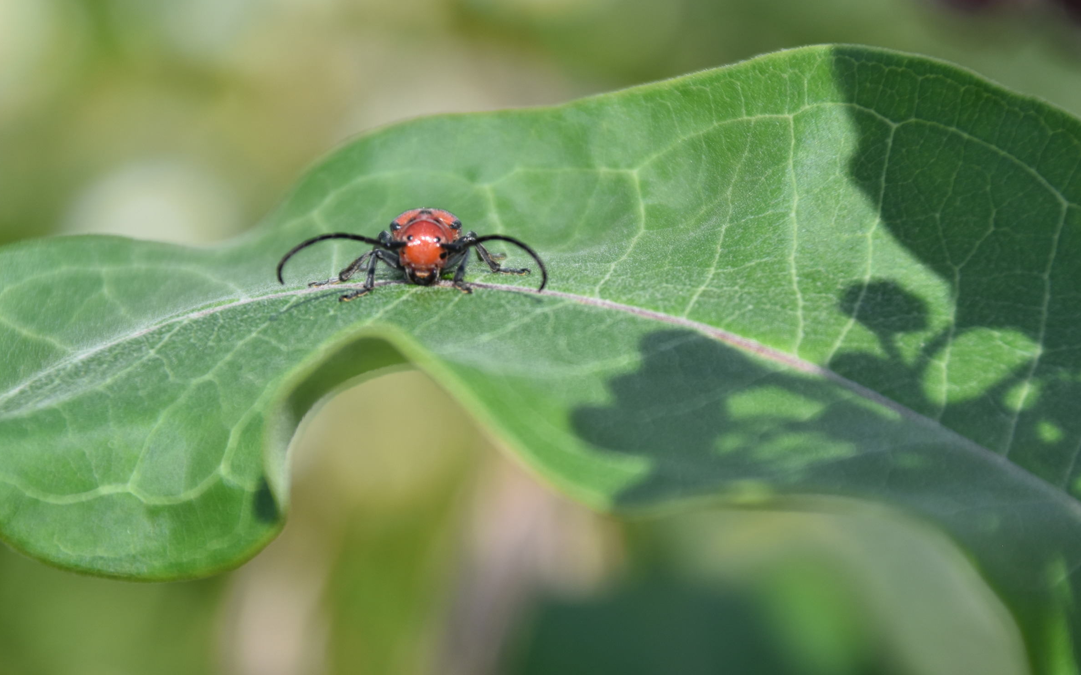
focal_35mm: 387
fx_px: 11401
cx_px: 527
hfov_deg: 5.4
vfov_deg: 3.4
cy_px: 285
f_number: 6.3
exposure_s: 1/640
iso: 200
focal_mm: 200
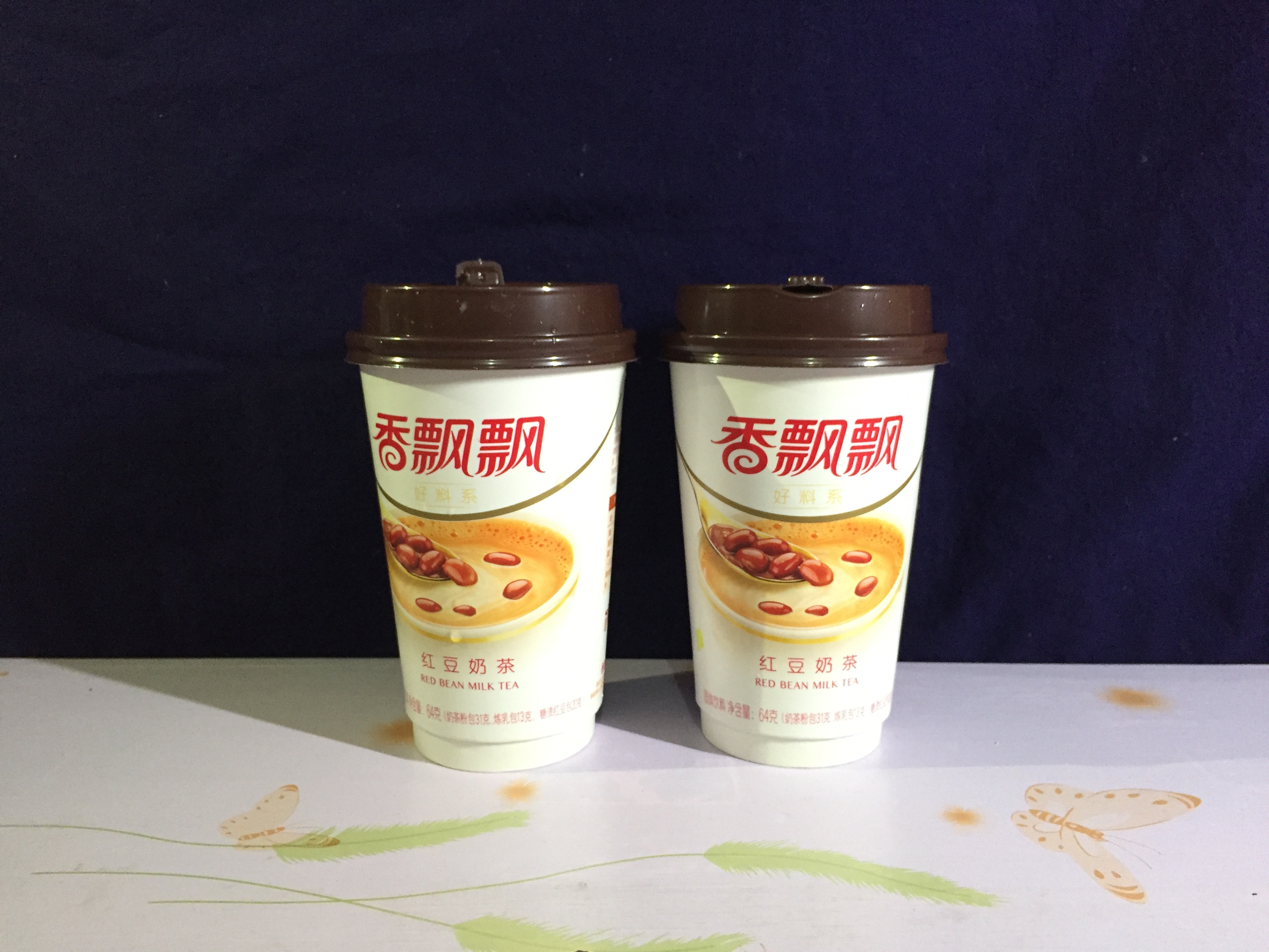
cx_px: 634
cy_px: 476
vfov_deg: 48.2
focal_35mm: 29
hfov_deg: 61.7
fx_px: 1063
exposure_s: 1/33
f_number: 2.2
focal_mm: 4.15
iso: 200
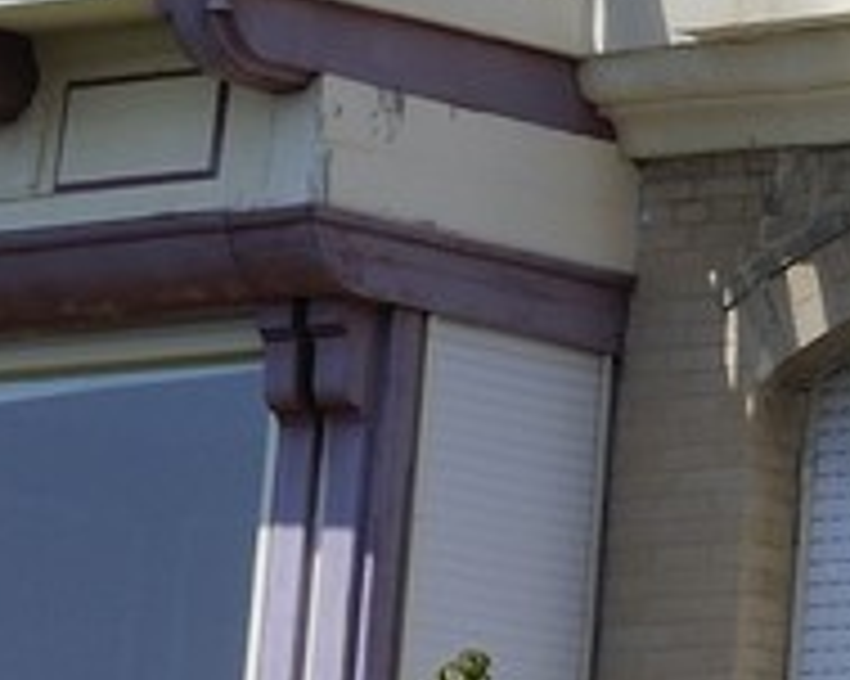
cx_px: 2321
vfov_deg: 5.9
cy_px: -657
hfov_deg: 7.0
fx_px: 6387
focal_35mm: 254
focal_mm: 32
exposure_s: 1/250
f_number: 13
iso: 200
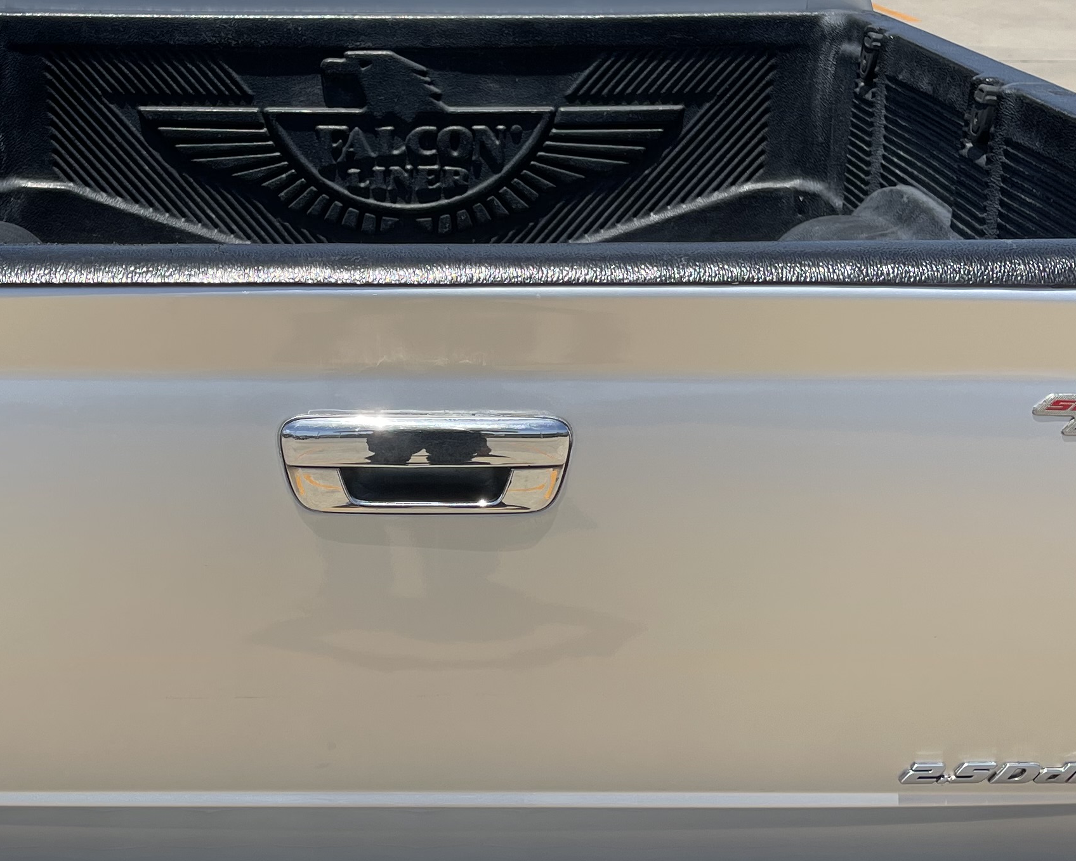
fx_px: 1847
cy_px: 421
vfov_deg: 26.2
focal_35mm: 58
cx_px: 394
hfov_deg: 32.3
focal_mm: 5.1
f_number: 1.6
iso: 32
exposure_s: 1/4348
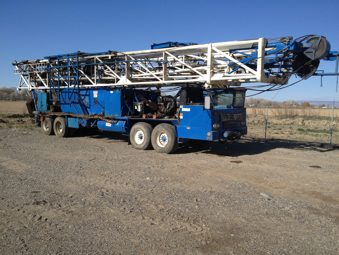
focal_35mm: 35
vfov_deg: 40.7
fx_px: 343
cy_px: 128
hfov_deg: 52.6
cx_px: 170
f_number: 2.4
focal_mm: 4.28
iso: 50
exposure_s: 1/1842
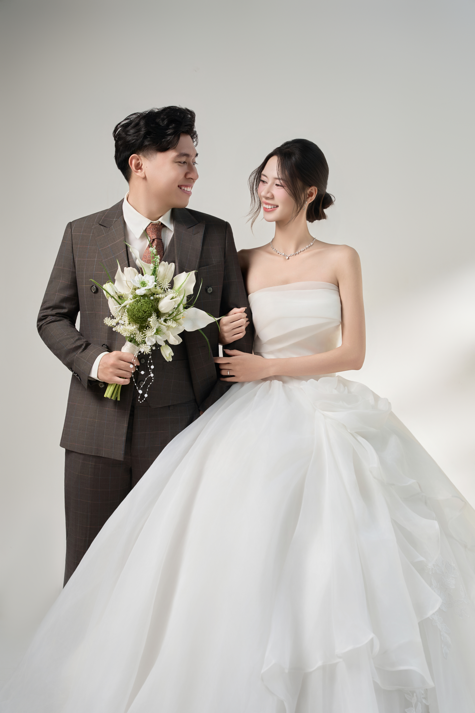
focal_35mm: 61
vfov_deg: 32.8
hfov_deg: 22.2
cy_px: 356
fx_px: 1211
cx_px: 238
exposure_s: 1/125
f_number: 3.2
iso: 320
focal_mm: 61.2
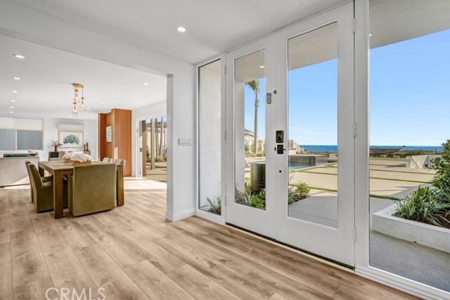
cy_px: 146
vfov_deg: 70.5
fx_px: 213
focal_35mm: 17
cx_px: 235
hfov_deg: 93.2
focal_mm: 16
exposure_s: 1/100
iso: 320
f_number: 10
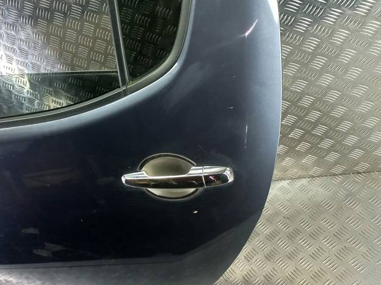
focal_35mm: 41
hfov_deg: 44.6
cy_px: 96
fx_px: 451
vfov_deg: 34.8
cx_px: 107
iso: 100
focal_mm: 4.6
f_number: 1.8
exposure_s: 1/50
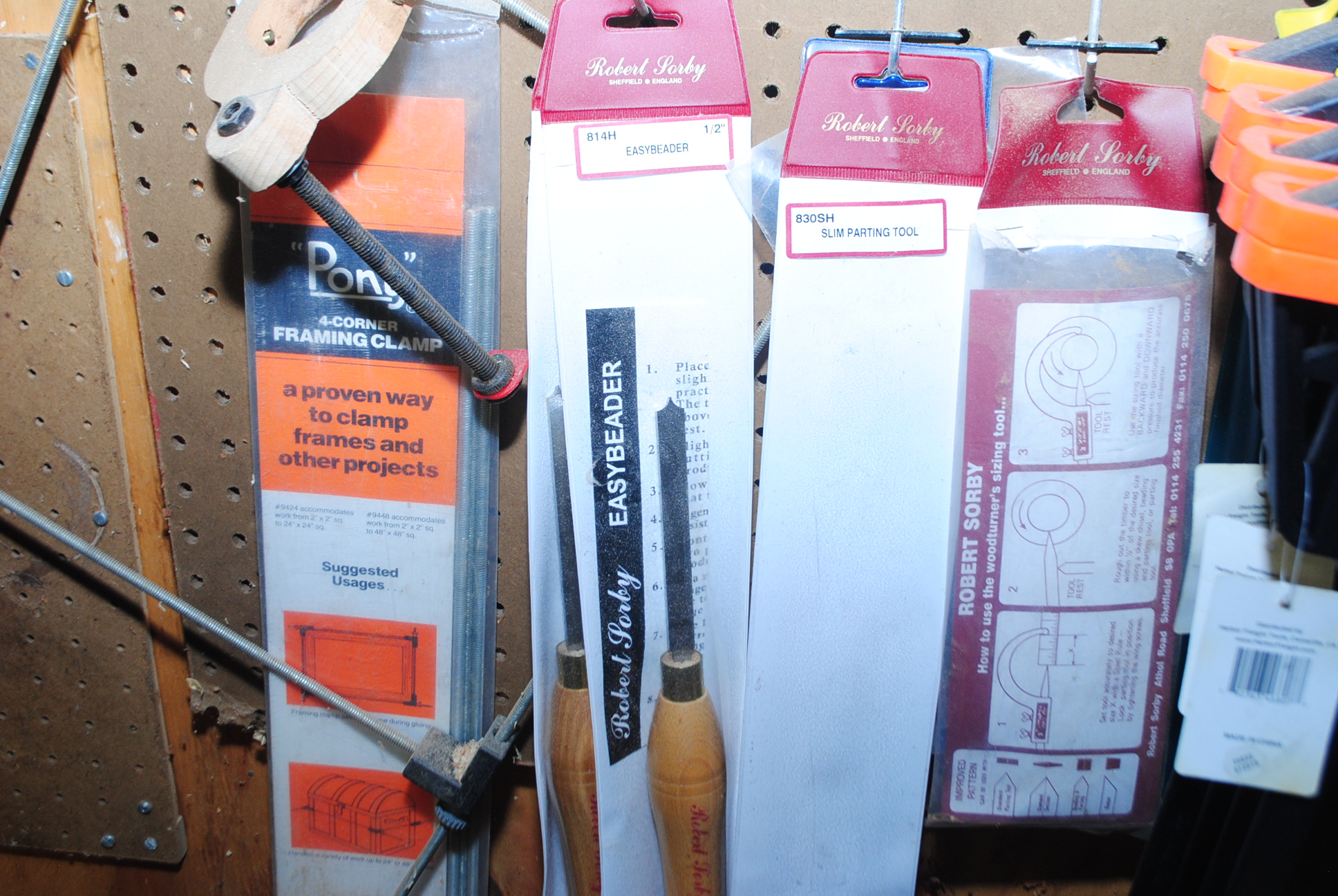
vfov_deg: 30.9
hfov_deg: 44.9
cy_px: 448
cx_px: 669
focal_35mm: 44
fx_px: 1619
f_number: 5.6
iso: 400
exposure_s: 1/20
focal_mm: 29
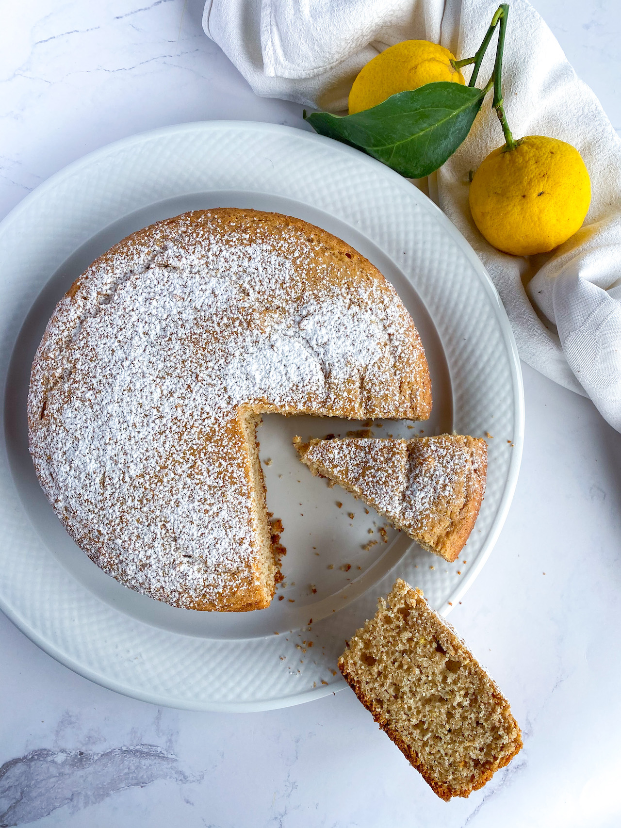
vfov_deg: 67.3
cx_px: 310
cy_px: 414
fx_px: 622
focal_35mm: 26
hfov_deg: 53.1
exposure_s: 1/710
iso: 32
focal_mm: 4.25
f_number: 1.8
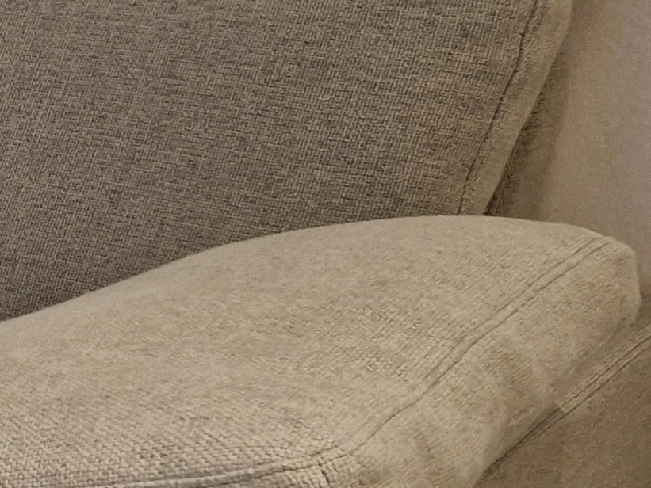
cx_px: -699
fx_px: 2107
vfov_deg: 13.2
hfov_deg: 14.3
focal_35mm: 112
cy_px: 332
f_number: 1.8
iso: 100
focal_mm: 5.4
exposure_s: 1/100
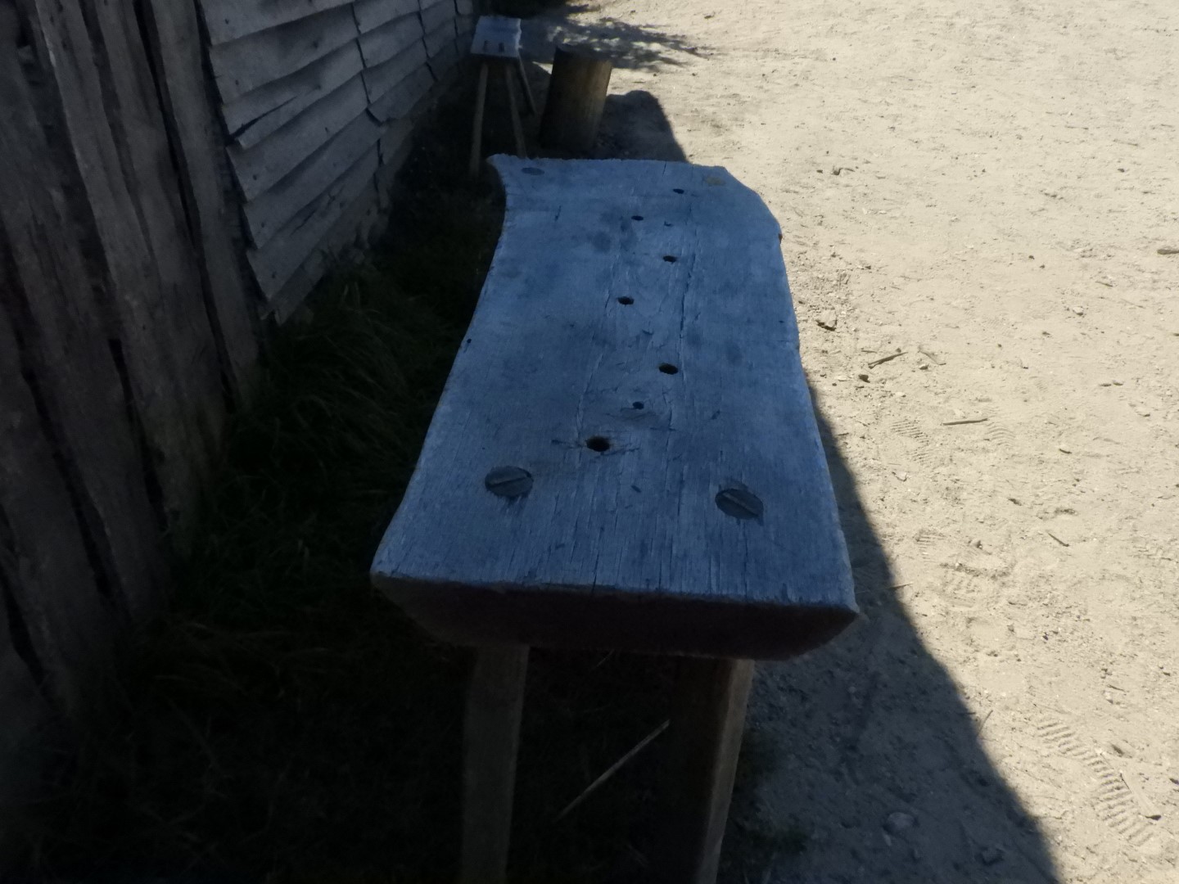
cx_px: 590
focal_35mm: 24
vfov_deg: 56.8
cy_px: 442
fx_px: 817
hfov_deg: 71.6
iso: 1600
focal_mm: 4.3
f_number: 7.6
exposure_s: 1/3200
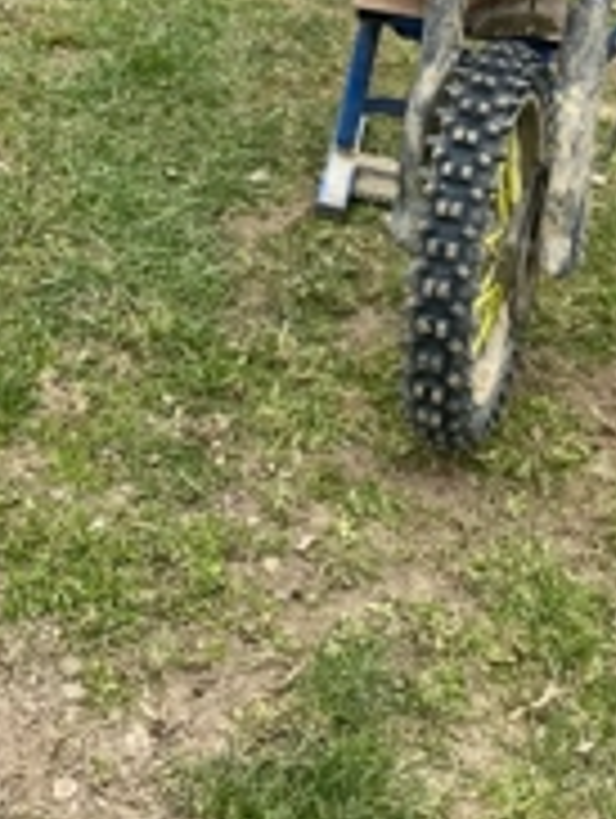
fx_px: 1349
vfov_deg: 31.5
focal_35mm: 57
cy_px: 27
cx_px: 454
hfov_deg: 25.4
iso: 32
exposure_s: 1/449
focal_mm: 4.25
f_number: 1.8
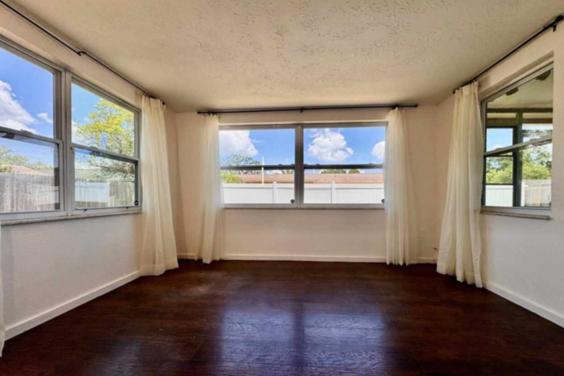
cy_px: 203
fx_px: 235
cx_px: 285
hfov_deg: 100.4
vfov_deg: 77.2
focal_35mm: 15
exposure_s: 1/681
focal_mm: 2.22
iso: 40
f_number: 2.2
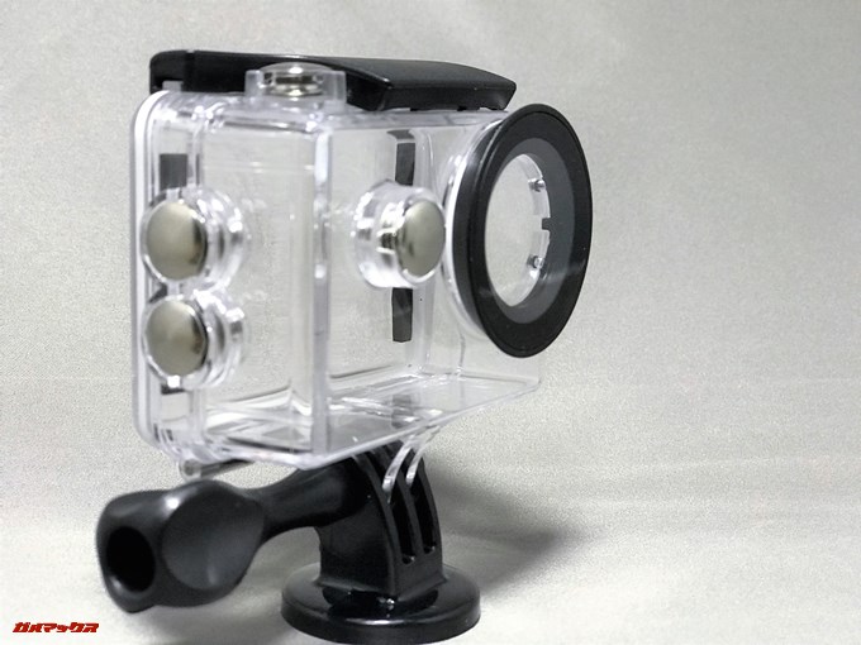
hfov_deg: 33.8
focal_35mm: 57
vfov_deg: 25.7
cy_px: 322
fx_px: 1418
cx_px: 430
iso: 200
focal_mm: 6.6
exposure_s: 1/50
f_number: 2.8
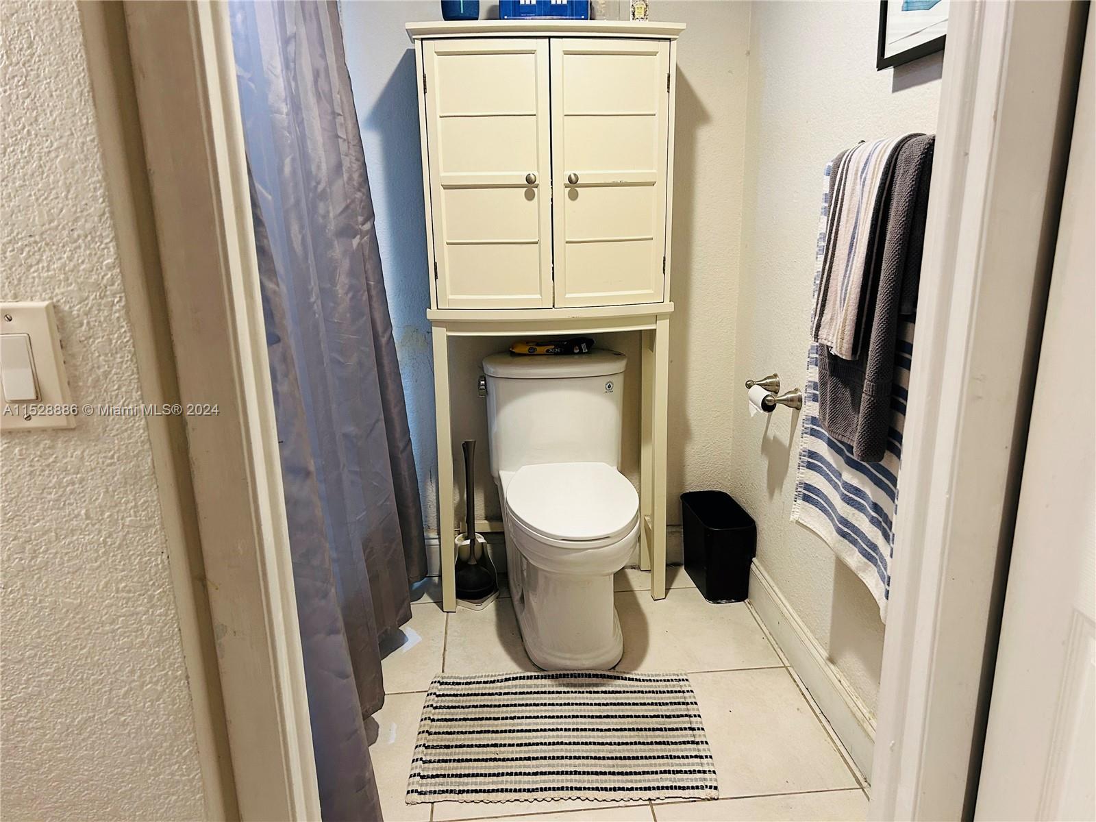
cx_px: 548
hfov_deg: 67.3
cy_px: 411
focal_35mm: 26
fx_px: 823
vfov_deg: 53.1
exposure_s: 1/60
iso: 160
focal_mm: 5.7
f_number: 1.5
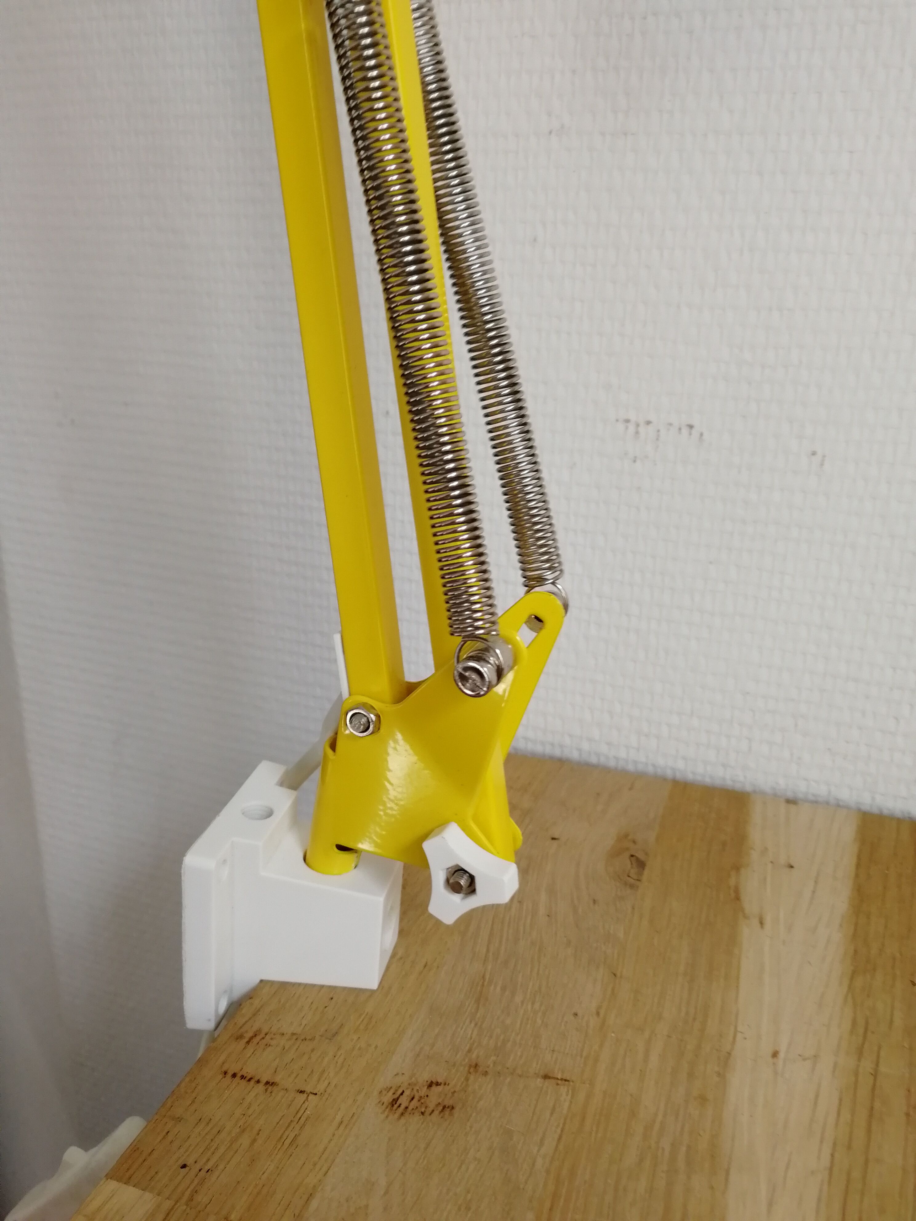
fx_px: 953
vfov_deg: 65.3
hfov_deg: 51.4
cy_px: 610
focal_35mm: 27
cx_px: 458
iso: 160
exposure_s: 1/50
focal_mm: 3.95
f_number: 2.2
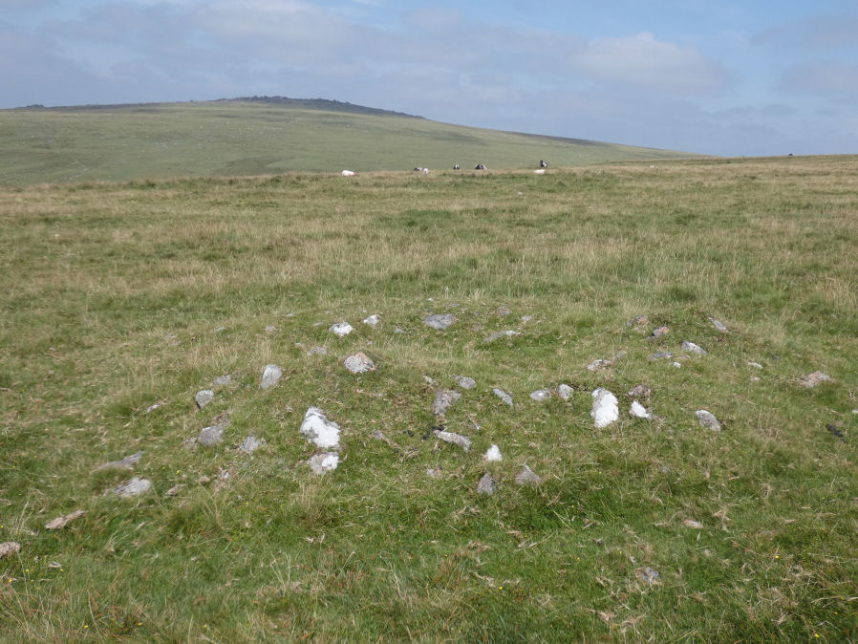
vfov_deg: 40.7
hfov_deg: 52.6
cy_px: 322
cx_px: 429
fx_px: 868
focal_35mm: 35
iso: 80
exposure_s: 1/1000
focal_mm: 6.2
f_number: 3.5
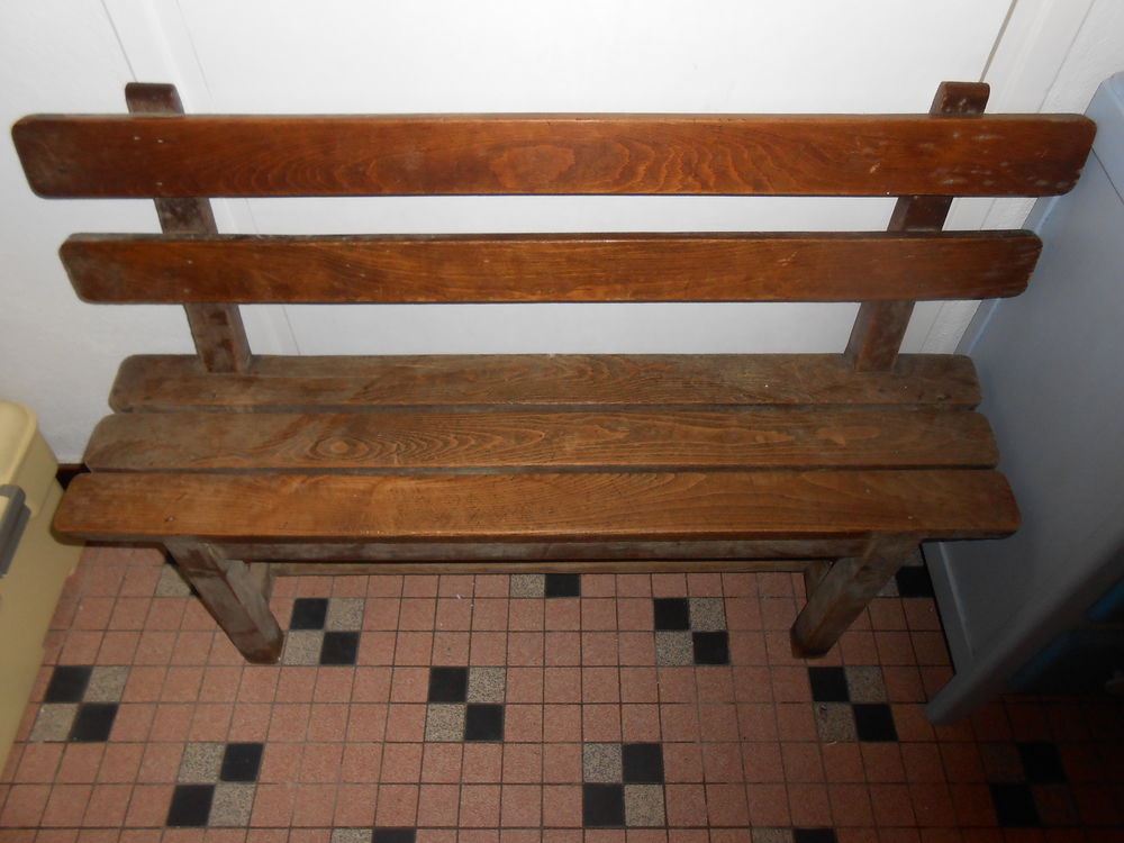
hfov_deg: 67.3
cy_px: 422
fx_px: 844
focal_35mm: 26
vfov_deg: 53.1
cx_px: 562
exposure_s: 1/25
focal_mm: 4.6
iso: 200
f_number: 3.5
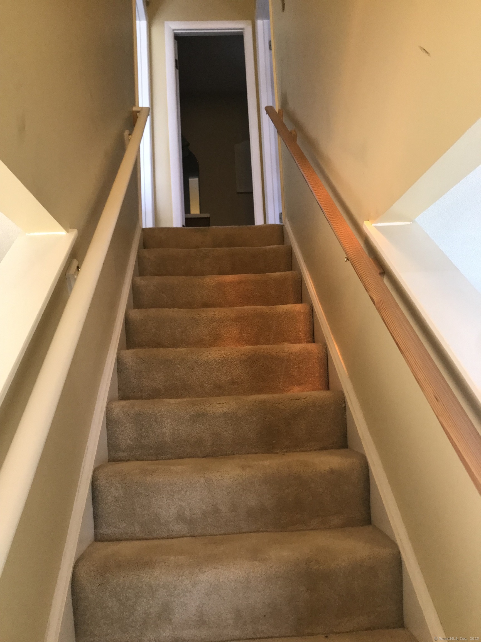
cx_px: 240
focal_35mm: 28
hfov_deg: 49.7
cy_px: 321
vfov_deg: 63.4
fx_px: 519
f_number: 1.8
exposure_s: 1/45
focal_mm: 3.99
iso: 80
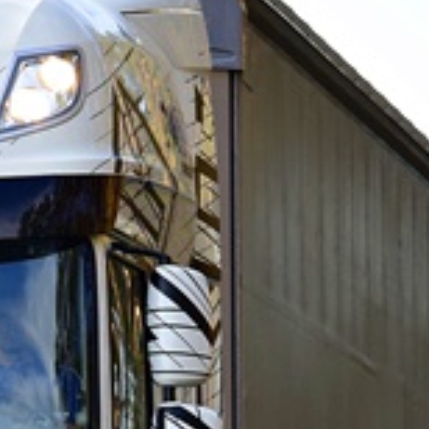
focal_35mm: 674
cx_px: -47
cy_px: 439
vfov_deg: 2.6
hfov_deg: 2.6
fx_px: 9450
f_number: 6.3
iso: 800
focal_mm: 102
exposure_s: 1/640
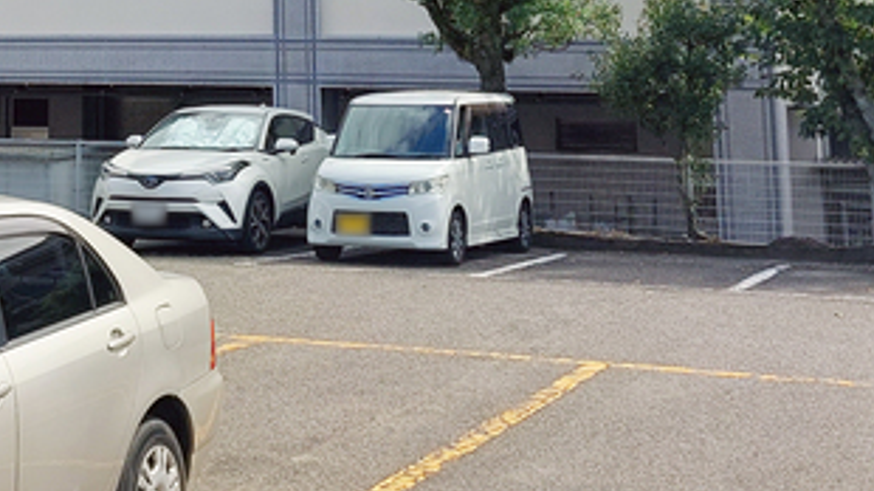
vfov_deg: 14.0
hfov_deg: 25.3
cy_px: -226
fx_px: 1876
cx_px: 73
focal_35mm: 81
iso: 25
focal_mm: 5.23
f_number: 1.8
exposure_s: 1/1500
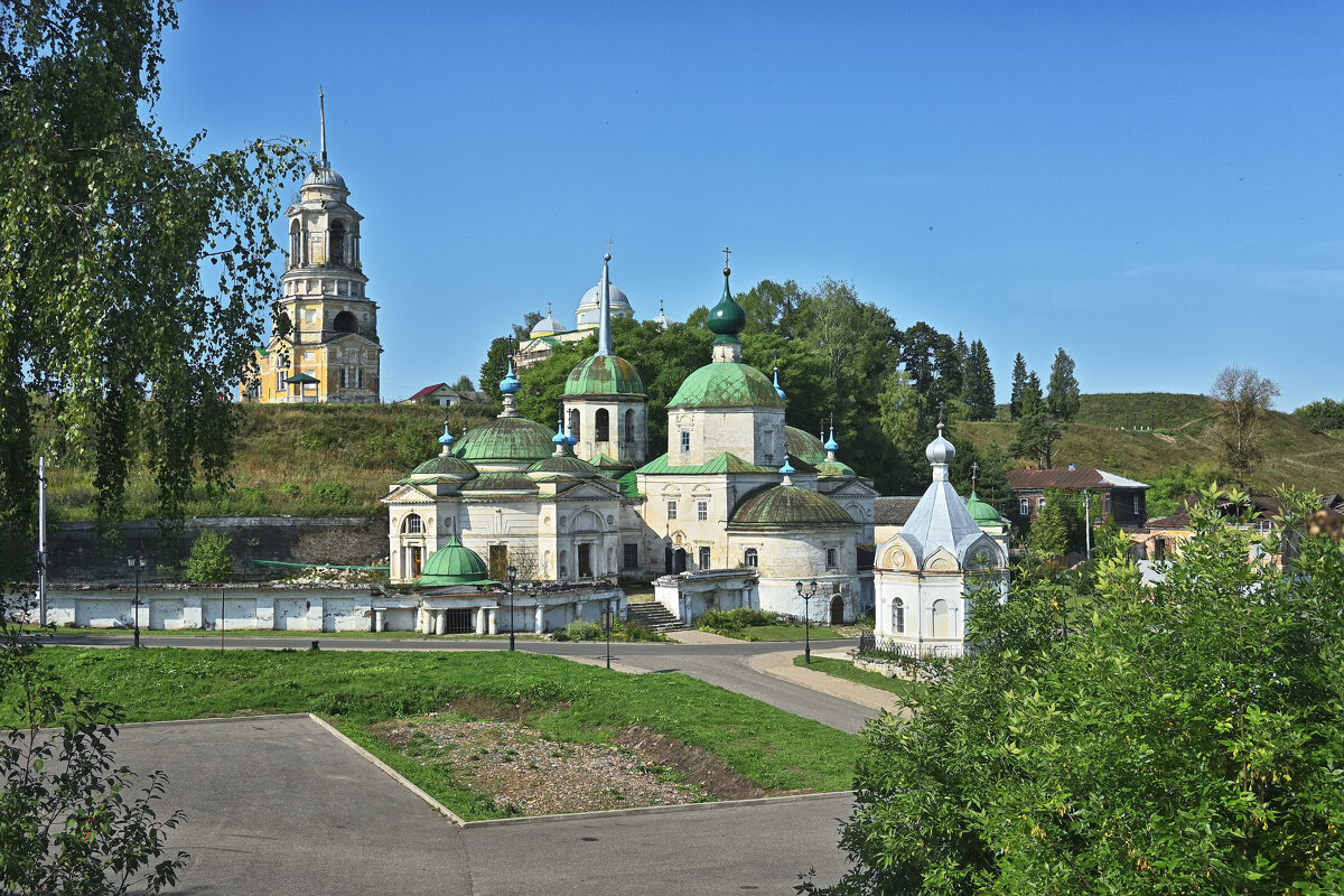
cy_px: 448
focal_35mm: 37
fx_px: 1372
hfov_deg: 52.2
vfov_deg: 36.2
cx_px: 672
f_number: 6.3
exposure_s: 1/1600
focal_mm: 24.5
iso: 250
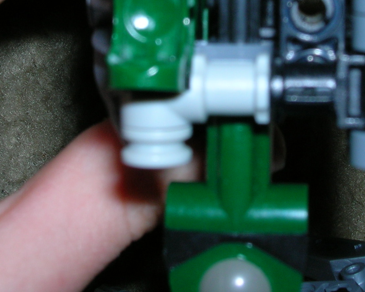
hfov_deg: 20.5
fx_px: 1005
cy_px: 21
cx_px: 234
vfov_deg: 16.3
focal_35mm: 93
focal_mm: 7.7
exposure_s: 1/60.1
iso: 50
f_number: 5.4
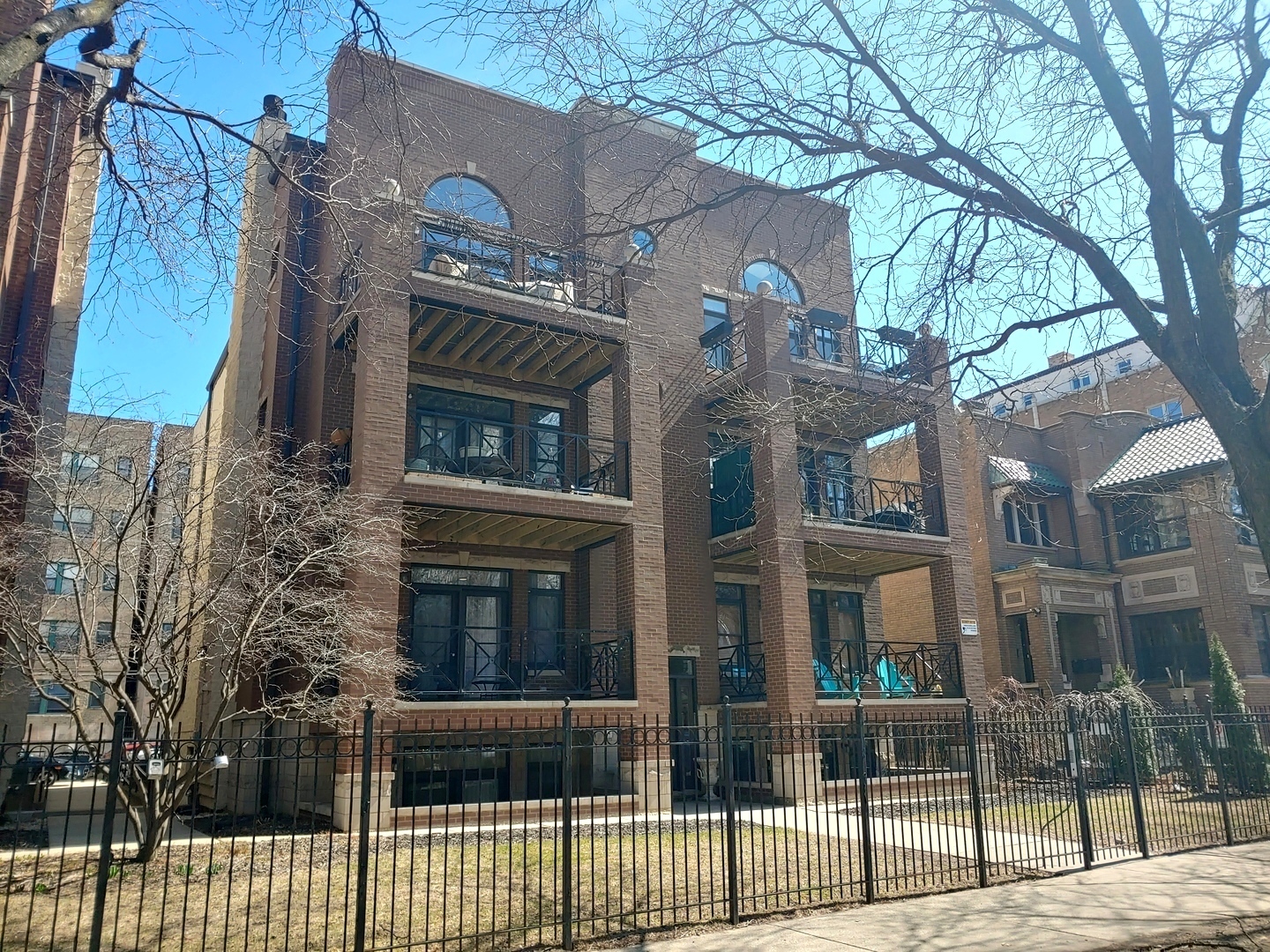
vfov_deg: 54.9
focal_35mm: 25
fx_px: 917
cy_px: 476
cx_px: 635
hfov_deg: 69.4
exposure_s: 1/1020
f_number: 1.5
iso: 50
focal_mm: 4.23
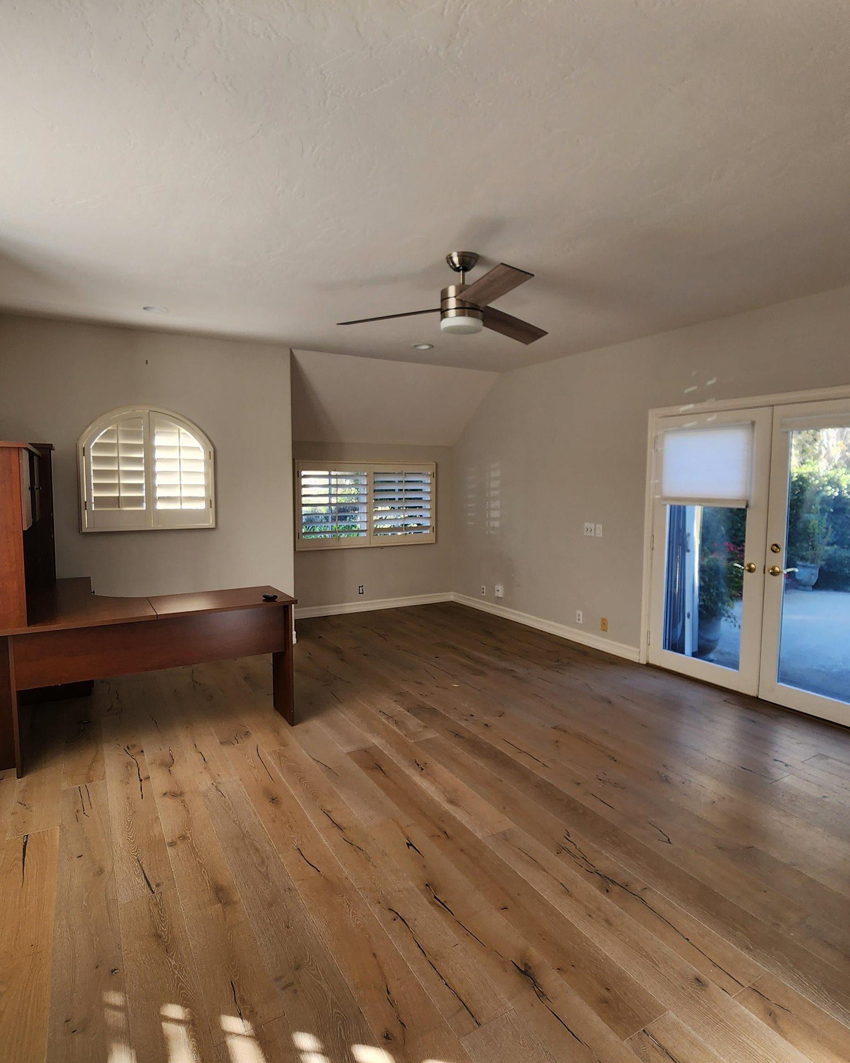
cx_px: 420
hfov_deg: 77.0
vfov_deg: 89.6
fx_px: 535
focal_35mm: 17
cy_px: 532
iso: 80
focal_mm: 2.2
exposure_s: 1/120
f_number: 2.2
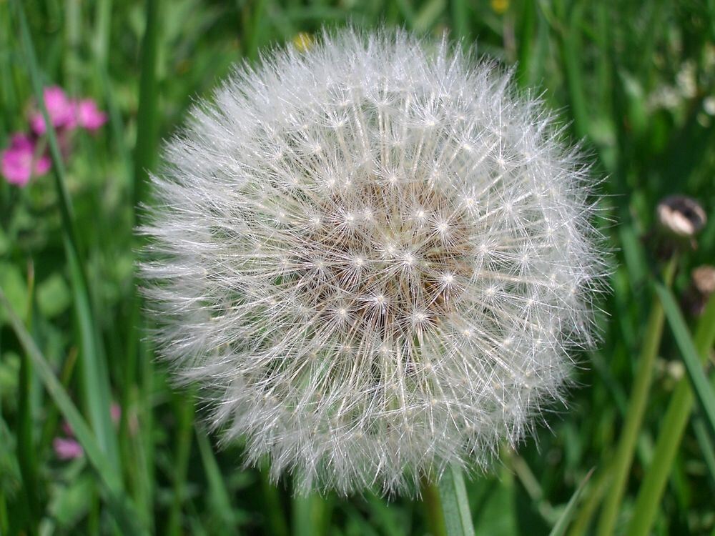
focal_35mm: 62
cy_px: 268
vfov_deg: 23.7
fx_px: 1281
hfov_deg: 31.2
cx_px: 358
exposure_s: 1/500
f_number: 5.6
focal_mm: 10.2
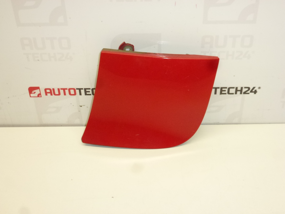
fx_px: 313
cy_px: 107
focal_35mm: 38
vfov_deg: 37.7
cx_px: 142
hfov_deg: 49.0
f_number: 3.8
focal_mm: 6.8
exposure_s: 1/200
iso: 400
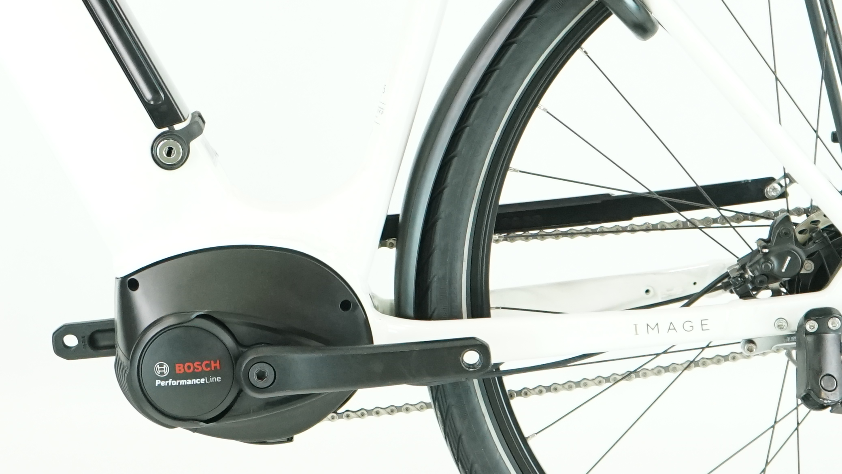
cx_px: 187
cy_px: -41
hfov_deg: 15.0
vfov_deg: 8.5
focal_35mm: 142
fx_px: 3170
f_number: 4.5
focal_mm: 47
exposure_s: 1/200
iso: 2000
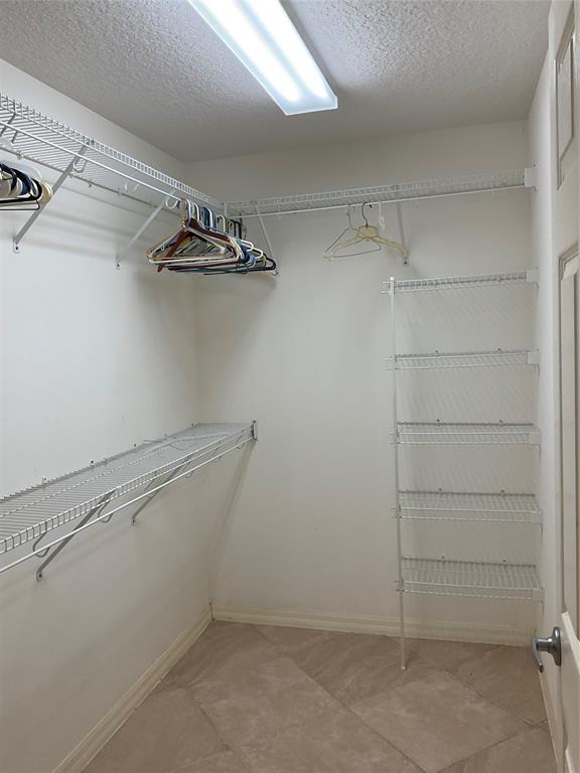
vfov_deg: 61.7
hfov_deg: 48.2
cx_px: 290
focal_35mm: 29
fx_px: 648
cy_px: 386
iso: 64
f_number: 1.8
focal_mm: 3
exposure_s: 1/120
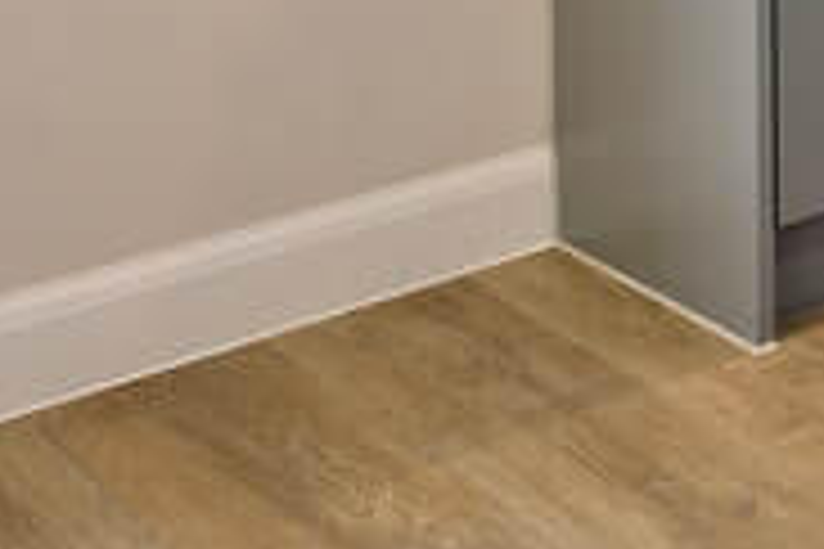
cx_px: 2085
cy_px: -610
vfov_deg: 13.4
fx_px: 1935
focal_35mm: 85
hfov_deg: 14.0
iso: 100
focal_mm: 15.1
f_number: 10
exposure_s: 1/5
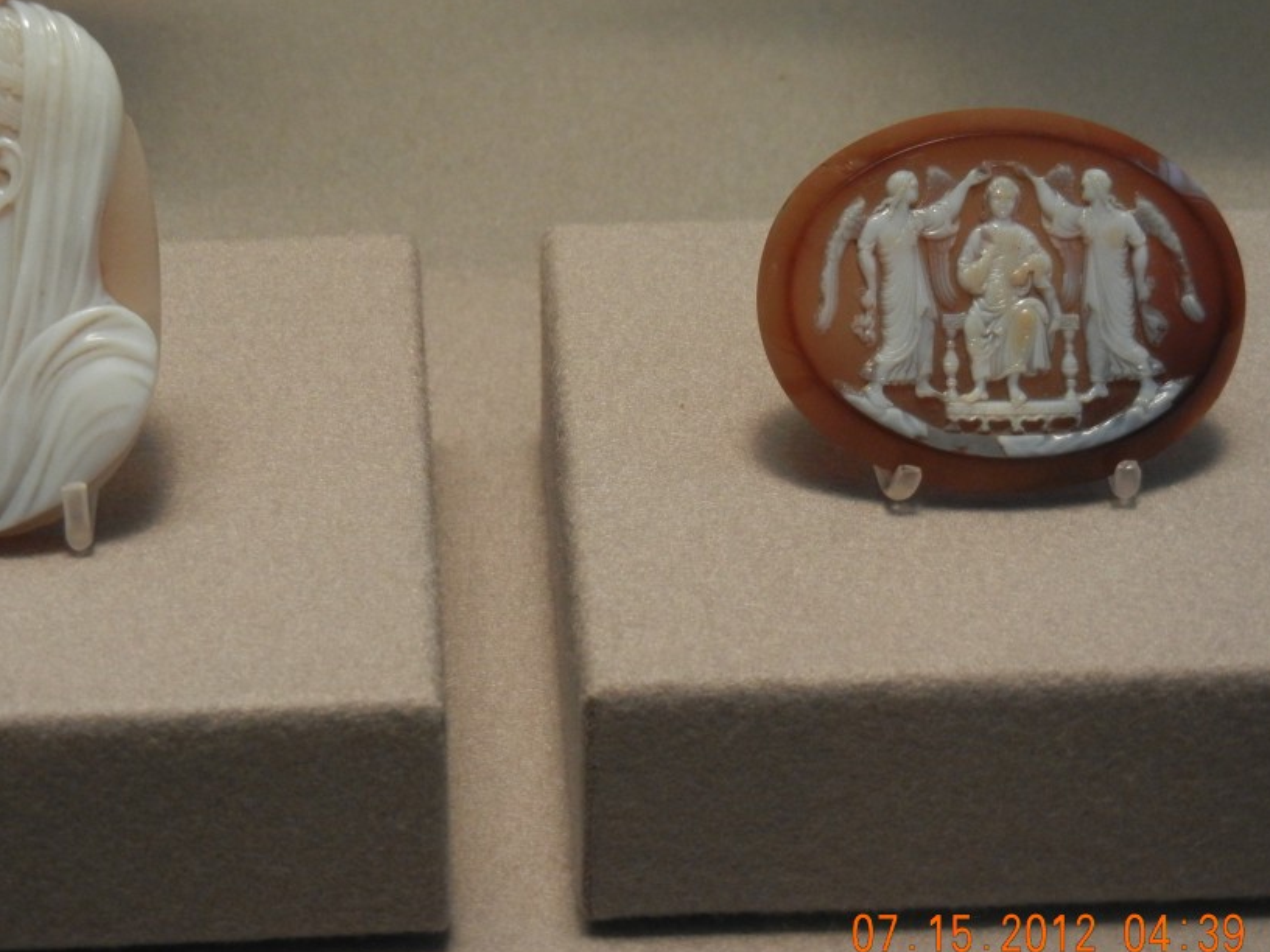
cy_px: 460
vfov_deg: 19.9
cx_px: 545
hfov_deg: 26.3
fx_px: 2715
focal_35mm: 74
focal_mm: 10.6
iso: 400
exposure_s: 1/24.8
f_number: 4
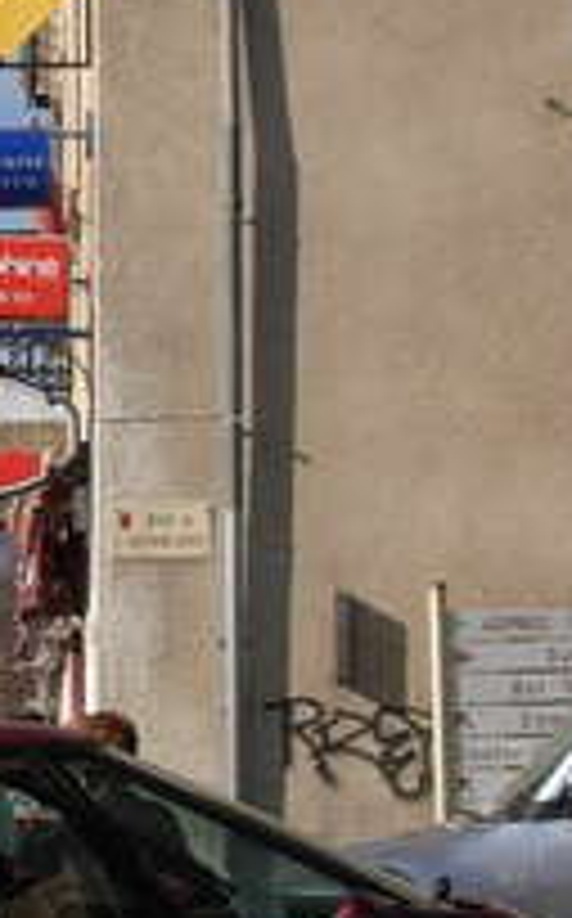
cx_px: -689
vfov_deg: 11.6
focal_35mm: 181
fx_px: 4527
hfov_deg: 6.9
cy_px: 266
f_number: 5.6
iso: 79
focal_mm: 9.5
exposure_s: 1/592
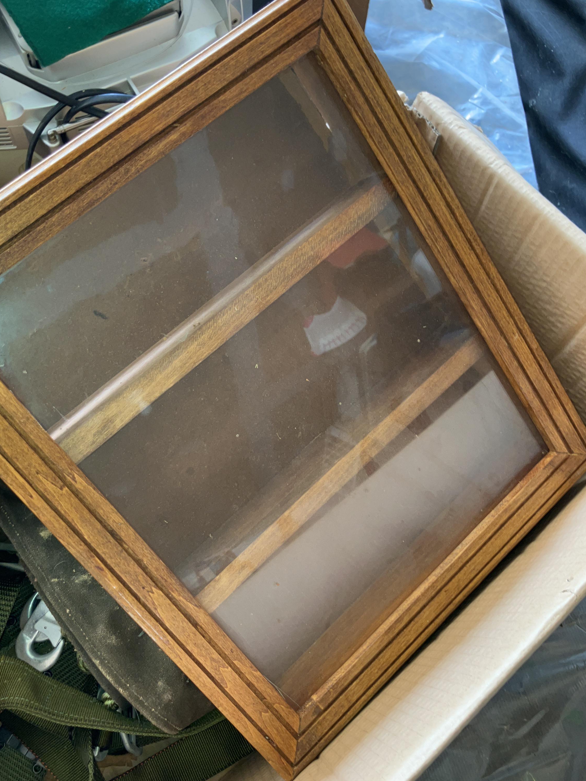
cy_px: 403
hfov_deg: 37.7
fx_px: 858
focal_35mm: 38
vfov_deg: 49.0
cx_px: 269
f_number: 1.8
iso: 80
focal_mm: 3.99
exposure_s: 1/30
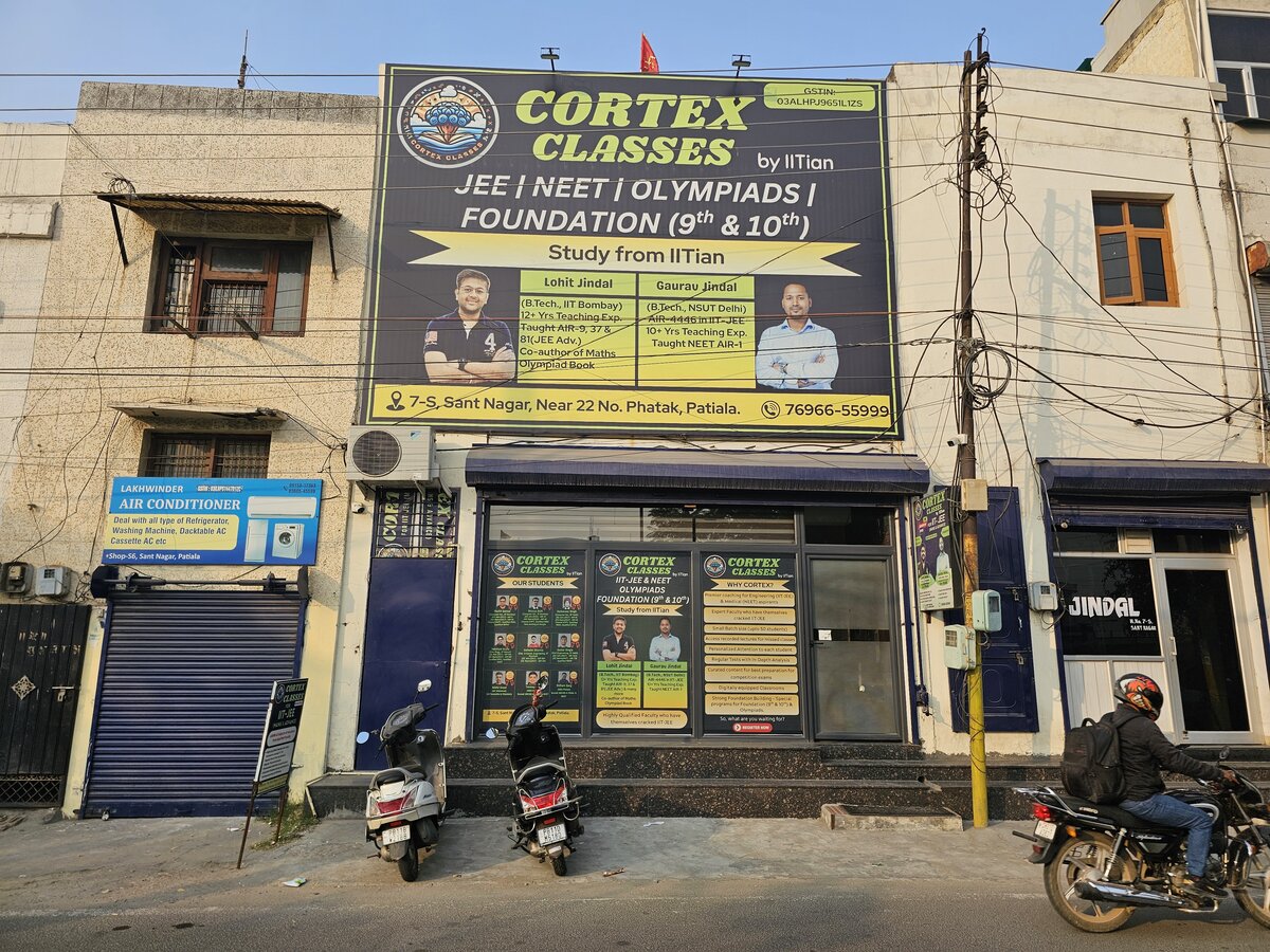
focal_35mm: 23
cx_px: 635
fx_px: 844
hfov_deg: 73.9
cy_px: 476
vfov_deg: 58.9
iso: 16
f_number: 1.7
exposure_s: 1/545
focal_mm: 6.3
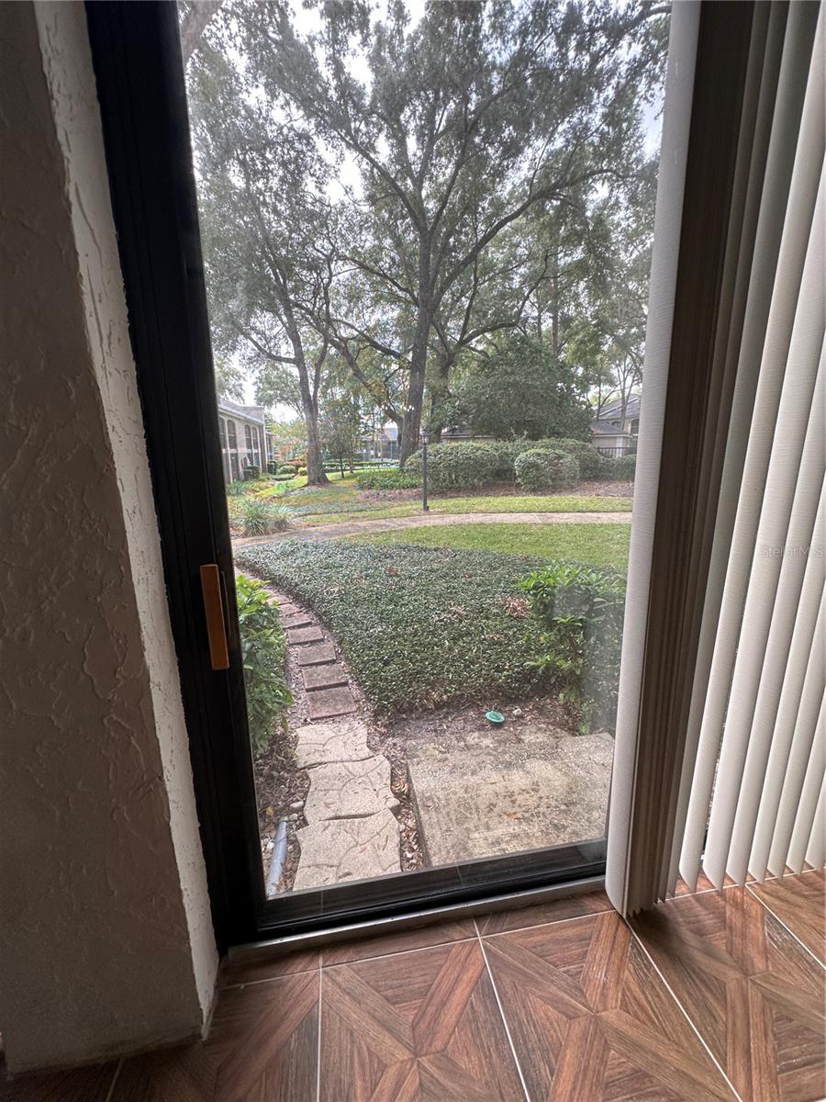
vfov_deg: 102.1
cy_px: 551
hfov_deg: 85.7
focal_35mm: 14
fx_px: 445
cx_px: 413
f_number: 2.2
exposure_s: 1/99
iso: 100
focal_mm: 2.22
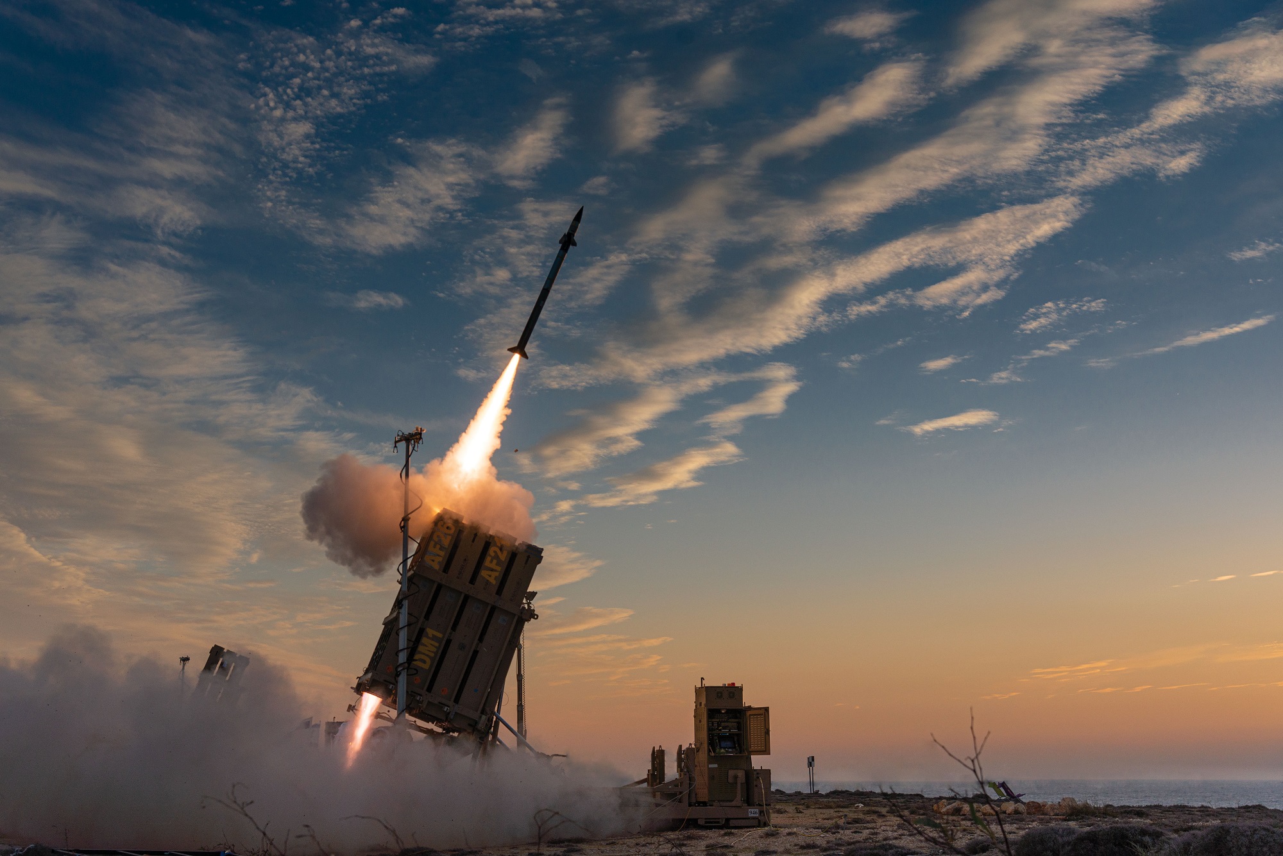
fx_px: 1782
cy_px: 428
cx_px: 642
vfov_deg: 27.0
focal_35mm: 50
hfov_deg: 39.6
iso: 100
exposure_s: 1/2000
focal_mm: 50
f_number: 5
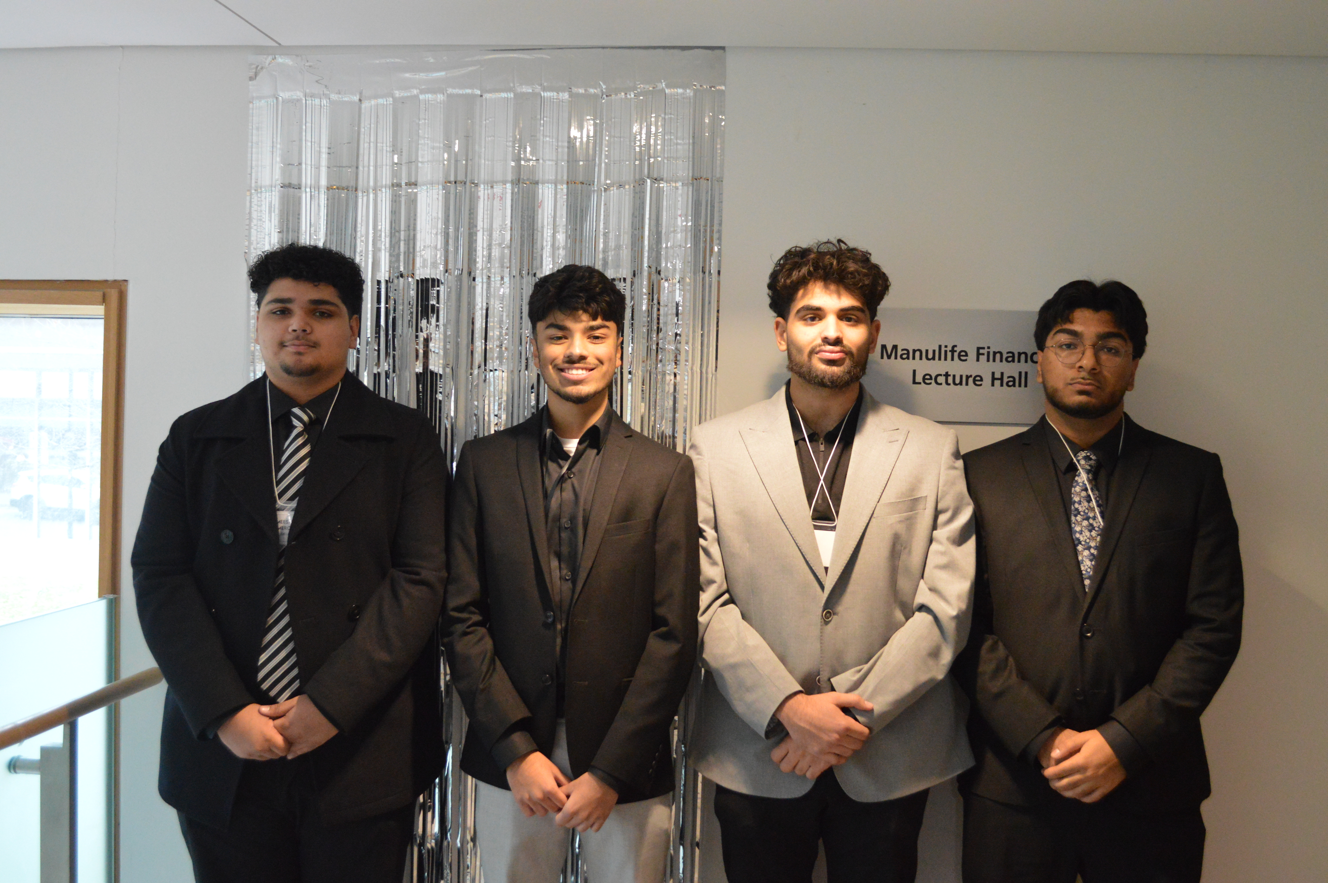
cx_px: 664
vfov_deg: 36.8
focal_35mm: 36
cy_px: 442
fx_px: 1327
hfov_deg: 53.2
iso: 2800
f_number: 4
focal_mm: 24
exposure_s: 1/60
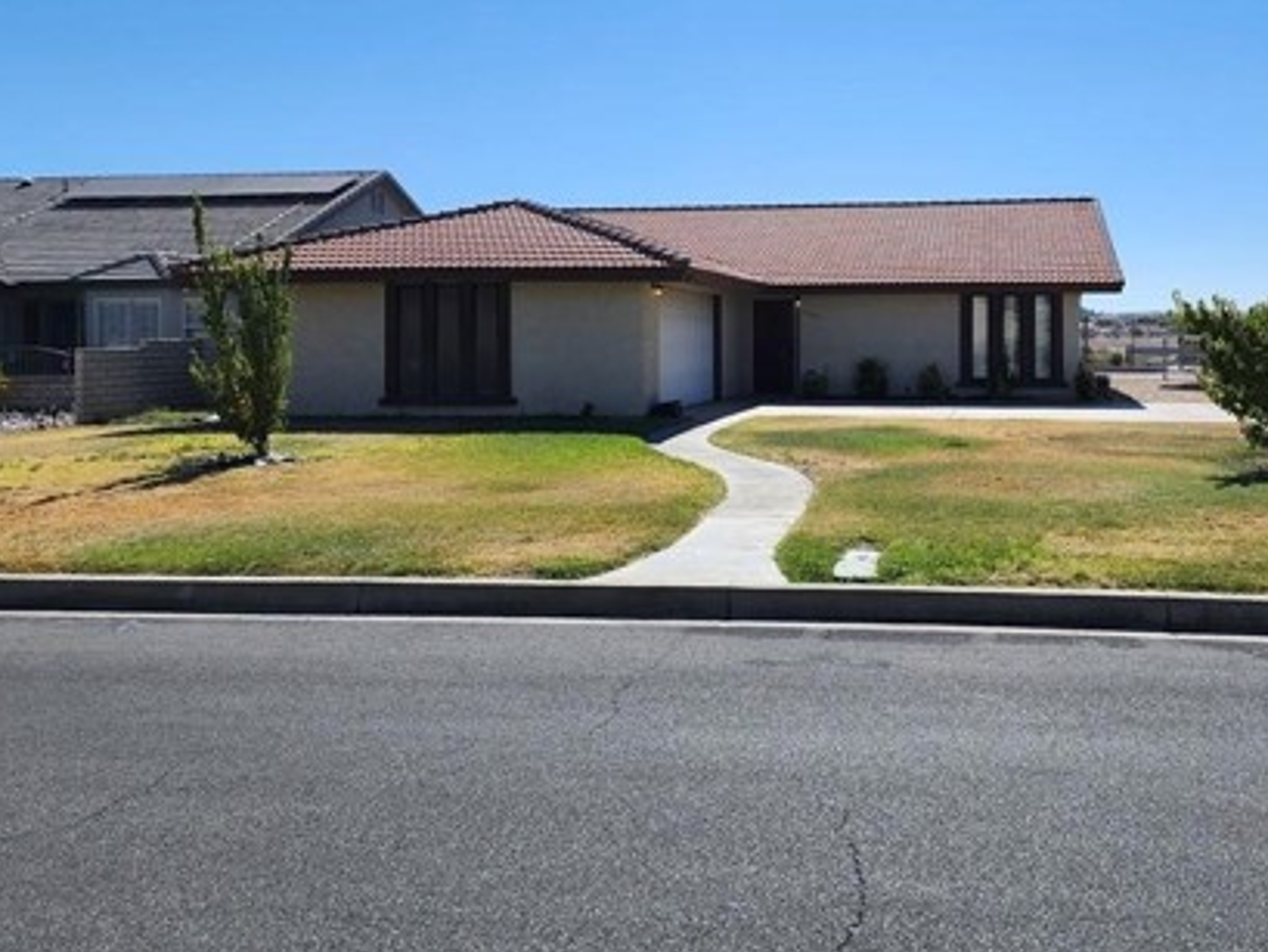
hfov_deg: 50.9
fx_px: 1319
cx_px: 778
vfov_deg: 39.3
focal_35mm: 36
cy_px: 338
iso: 12
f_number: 1.8
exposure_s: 1/1668
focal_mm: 6.4
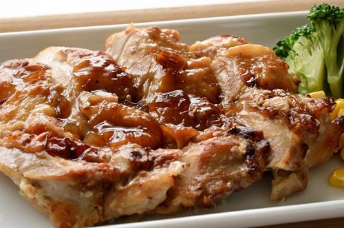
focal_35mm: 60
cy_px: 114
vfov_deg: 22.5
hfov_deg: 33.5
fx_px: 572
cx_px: 172
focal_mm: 40
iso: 100
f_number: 10
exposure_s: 2
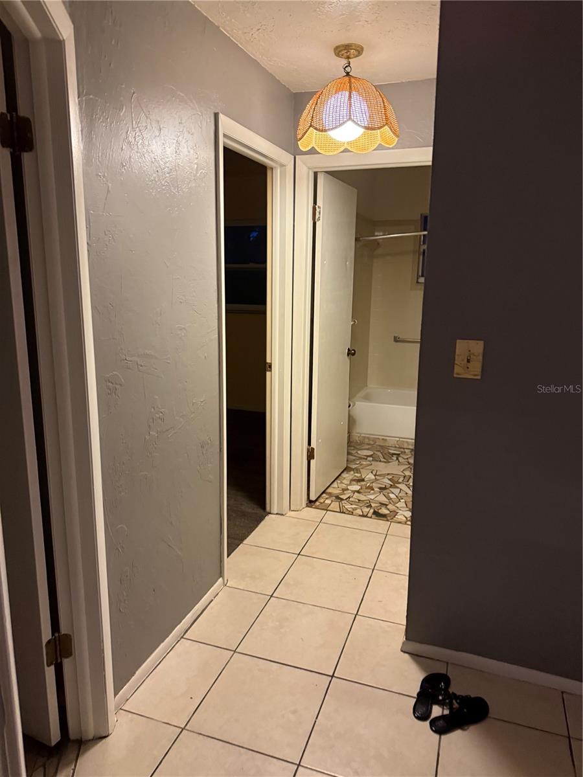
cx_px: 292
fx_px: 539
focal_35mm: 24
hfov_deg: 56.8
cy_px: 388
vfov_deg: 71.6
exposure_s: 1/40
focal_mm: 6.76
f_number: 1.78
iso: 640
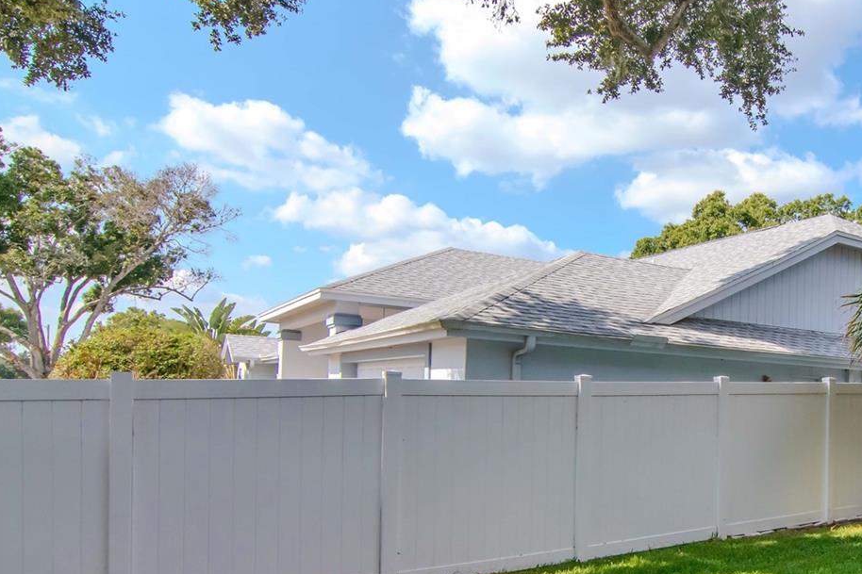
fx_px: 691
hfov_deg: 58.9
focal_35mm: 29
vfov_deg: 44.2
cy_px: 402
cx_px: 689
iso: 1000
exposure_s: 1/320
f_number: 13
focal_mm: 11
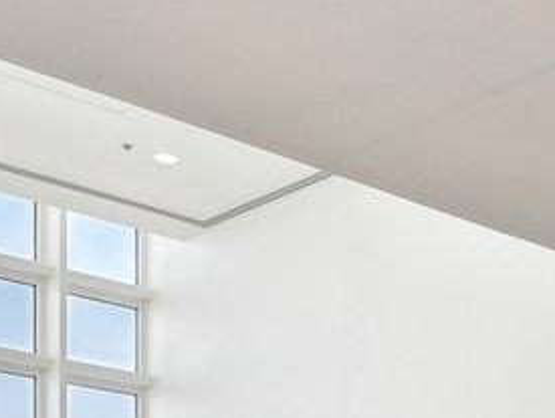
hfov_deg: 22.9
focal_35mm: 85
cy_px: 697
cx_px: 371
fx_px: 1365
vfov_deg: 15.5
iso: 400
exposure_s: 1/20
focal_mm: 15
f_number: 8
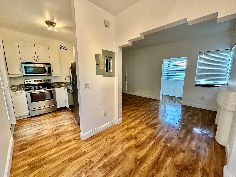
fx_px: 95
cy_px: 88
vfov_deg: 85.7
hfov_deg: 102.1
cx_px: 118
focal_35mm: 14
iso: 320
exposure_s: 1/120
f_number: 2.2
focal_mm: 2.22
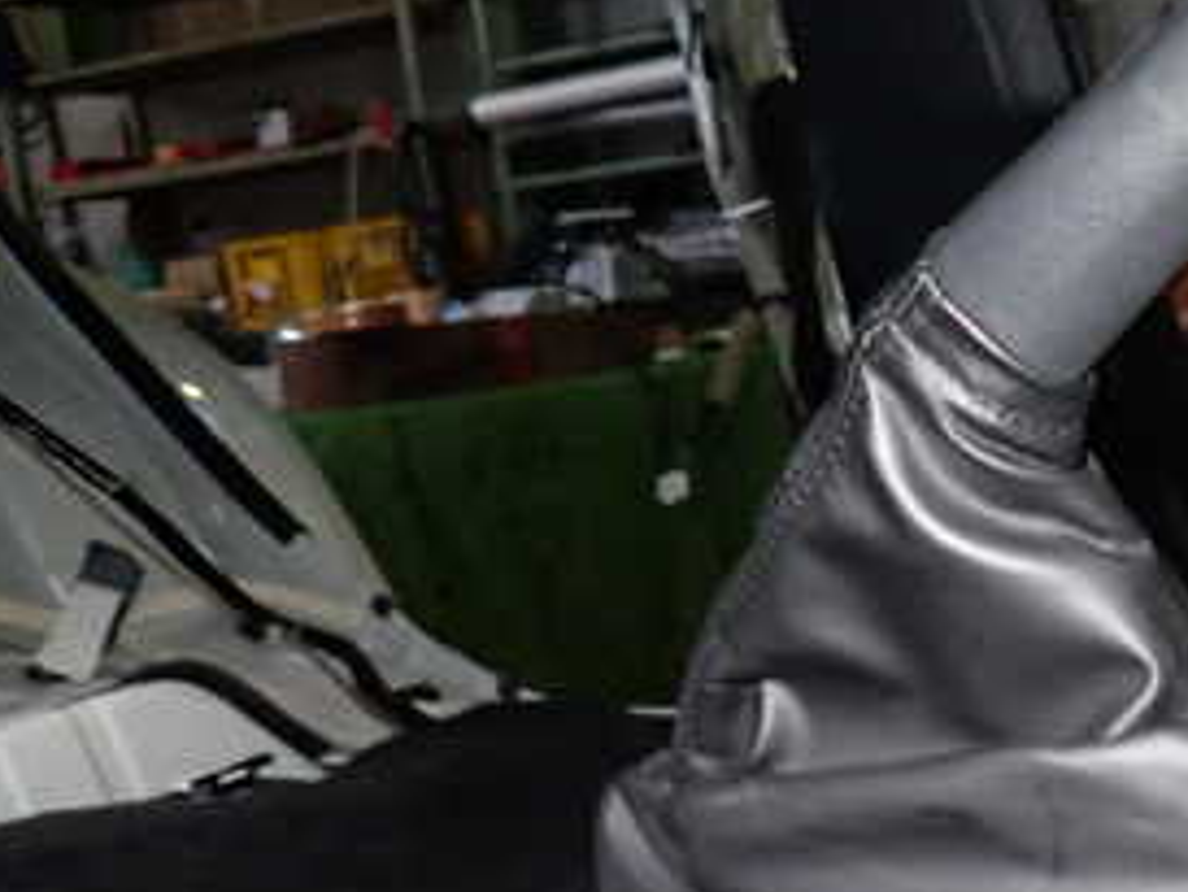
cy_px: 544
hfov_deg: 33.6
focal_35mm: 55
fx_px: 1888
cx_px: 1001
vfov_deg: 26.5
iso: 400
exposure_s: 1/30
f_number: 5.6
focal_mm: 4.5
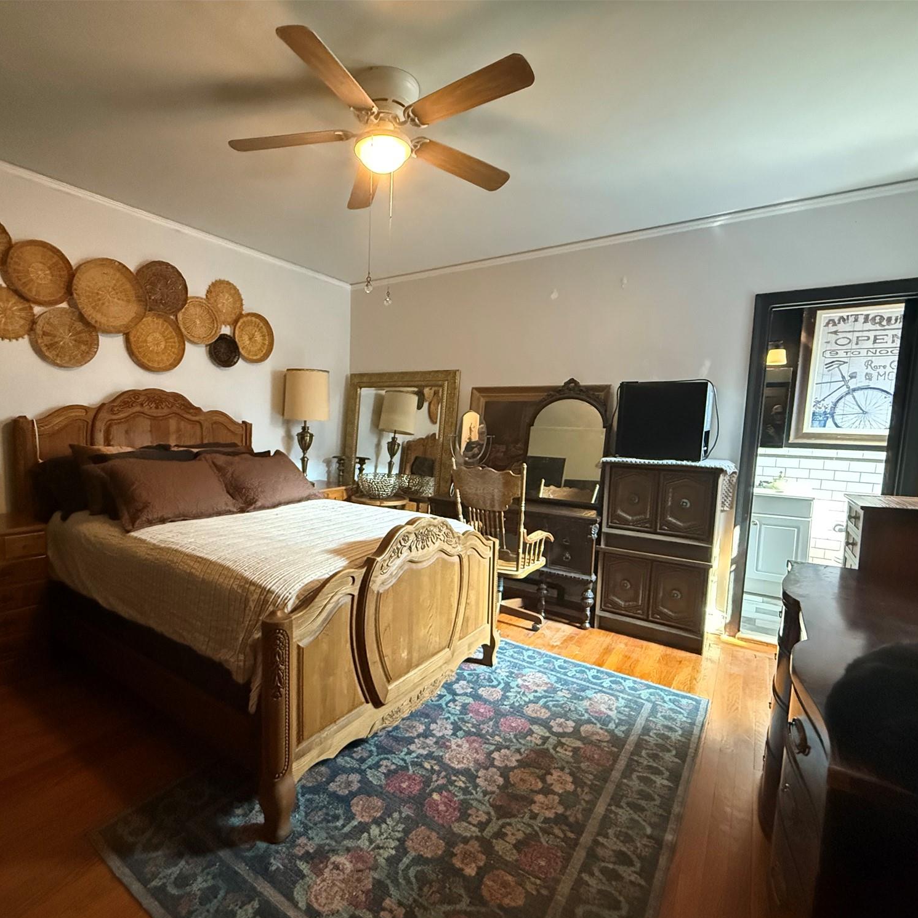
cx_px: 383
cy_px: 472
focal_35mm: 17
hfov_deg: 83.3
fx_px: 510
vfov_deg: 83.9
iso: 1250
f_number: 2.2
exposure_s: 1/60
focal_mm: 2.22
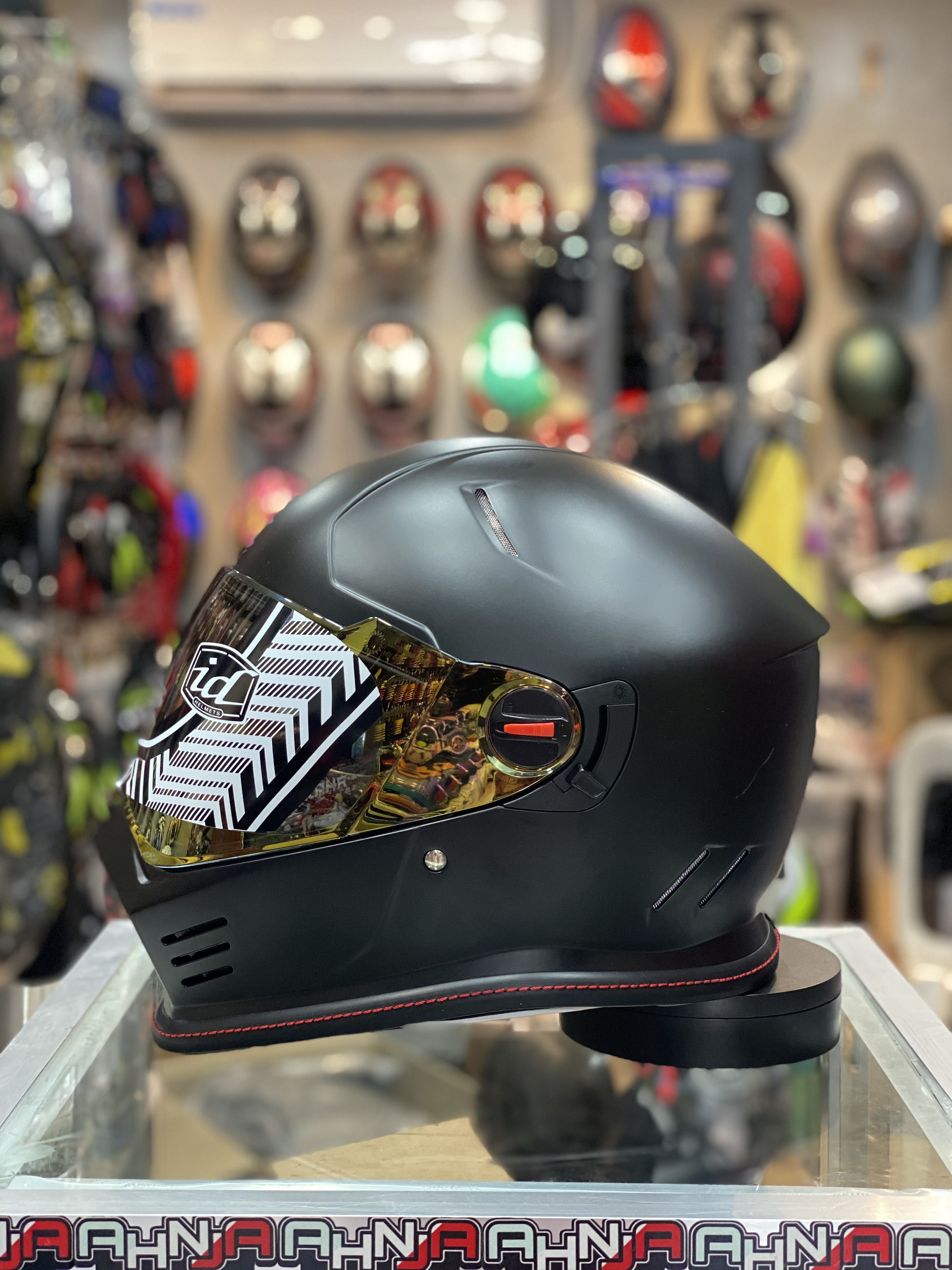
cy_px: 635
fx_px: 1907
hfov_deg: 28.0
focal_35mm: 52
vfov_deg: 36.8
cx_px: 476
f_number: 2
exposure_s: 1/40
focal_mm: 6
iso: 200
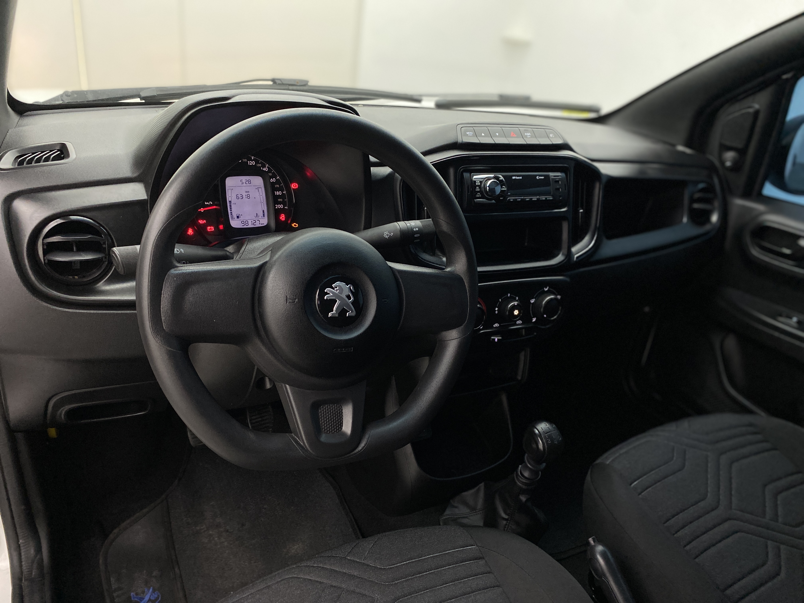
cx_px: 402
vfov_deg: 53.1
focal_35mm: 26
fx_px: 604
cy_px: 302
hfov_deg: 67.3
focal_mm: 4.25
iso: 250
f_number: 1.8
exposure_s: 1/60
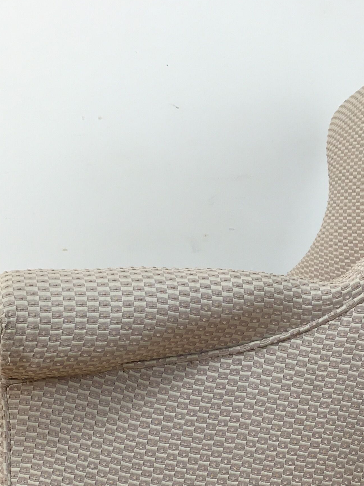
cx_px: 213
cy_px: 394
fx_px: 953
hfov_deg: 21.6
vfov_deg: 27.9
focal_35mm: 68
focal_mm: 4.15
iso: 32
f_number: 2.2
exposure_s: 1/33
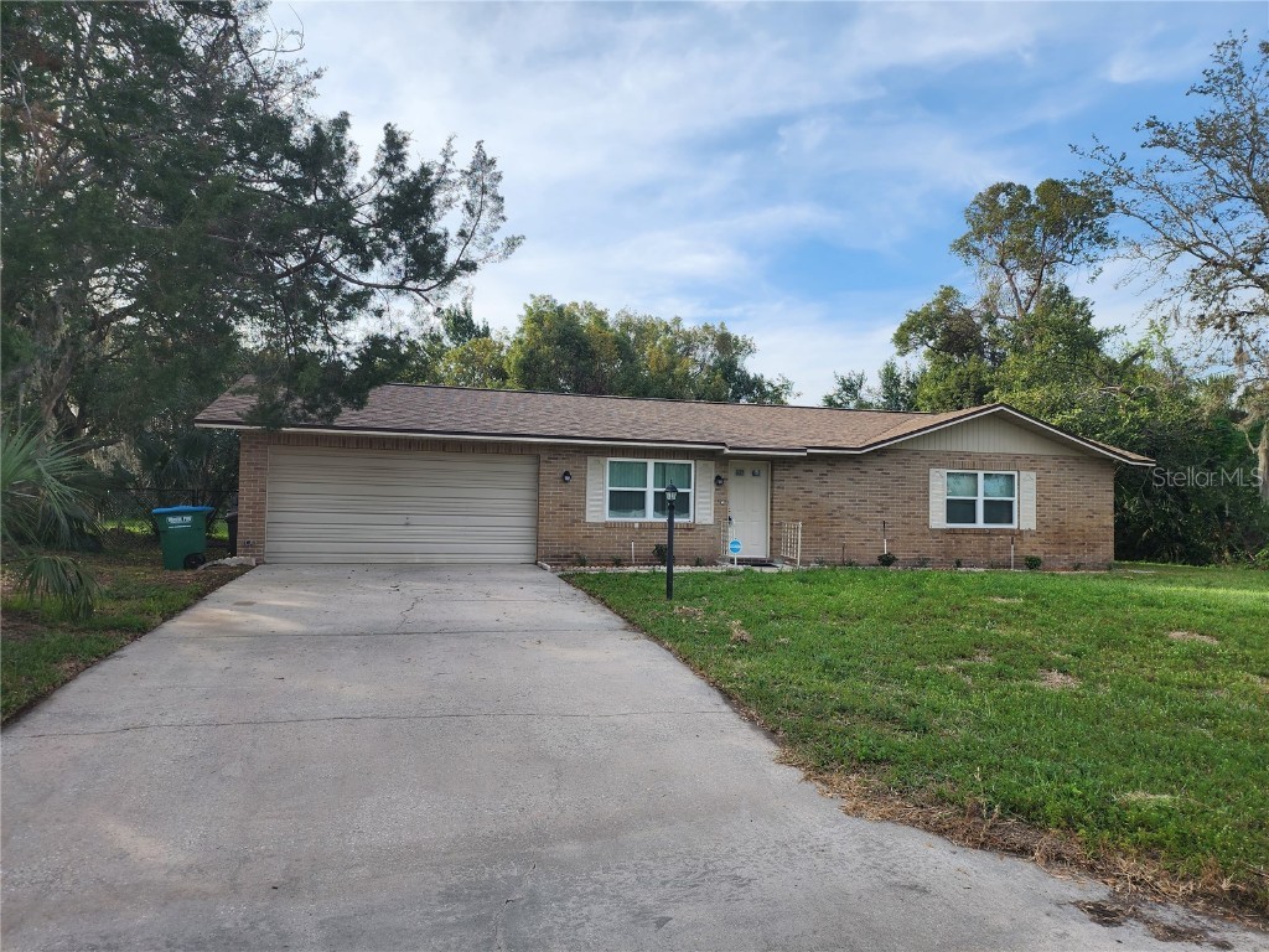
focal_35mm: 23
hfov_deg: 73.9
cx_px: 634
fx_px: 843
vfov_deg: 58.9
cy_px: 476
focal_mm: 6.4
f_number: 1.8
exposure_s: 1/690
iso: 12
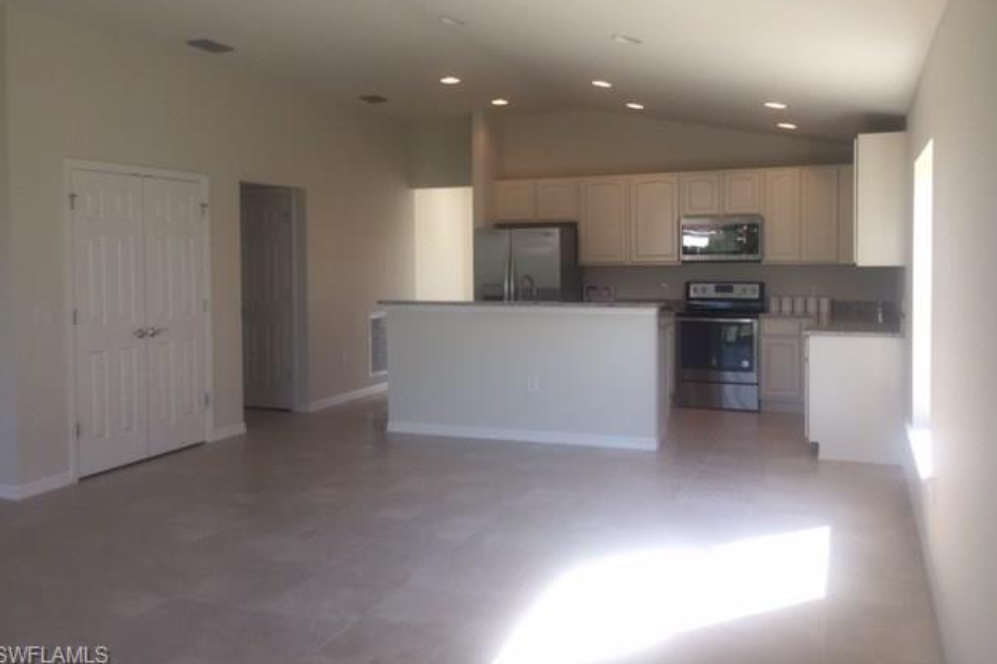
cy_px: 286
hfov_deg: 60.3
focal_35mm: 31
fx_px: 858
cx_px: 503
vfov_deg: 42.2
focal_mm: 4.15
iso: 40
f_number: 2.2
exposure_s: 1/120
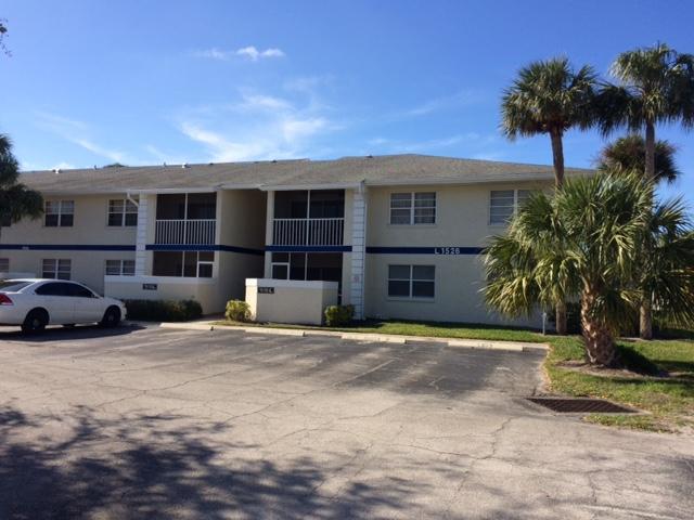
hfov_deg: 61.7
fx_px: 581
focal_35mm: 29
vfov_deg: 48.2
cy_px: 260
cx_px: 347
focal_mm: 4.15
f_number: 2.2
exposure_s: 1/1866
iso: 32
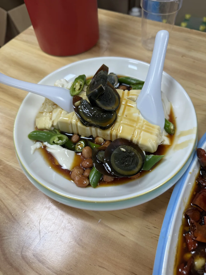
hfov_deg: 56.8
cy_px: 138
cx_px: 103
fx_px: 190
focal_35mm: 24
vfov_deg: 71.6
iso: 50
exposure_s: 1/100
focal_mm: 6.76
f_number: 1.78
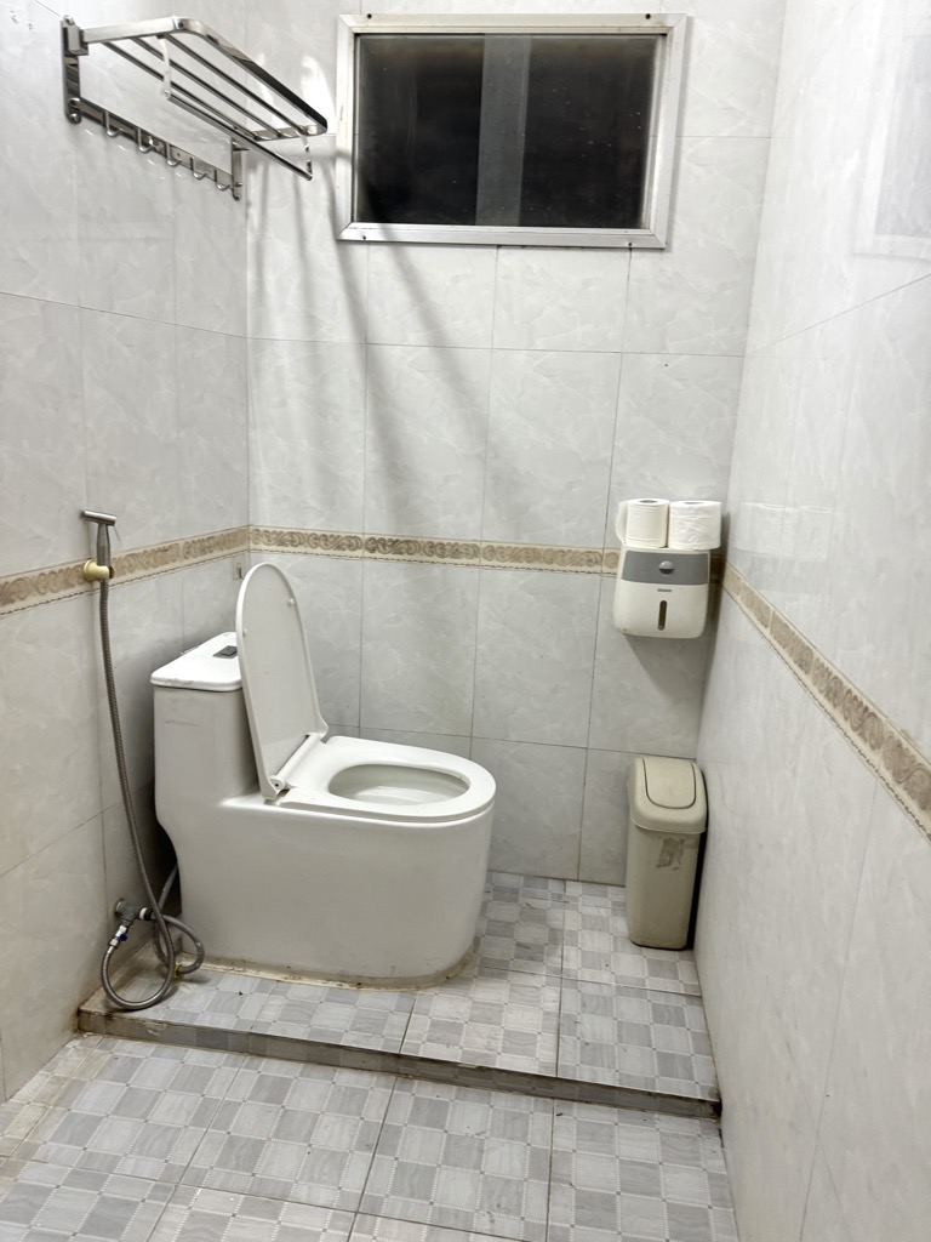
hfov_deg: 56.8
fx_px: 861
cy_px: 621
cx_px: 466
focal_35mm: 24
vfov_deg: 71.6
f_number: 1.78
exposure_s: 1/50
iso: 250
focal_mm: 6.76
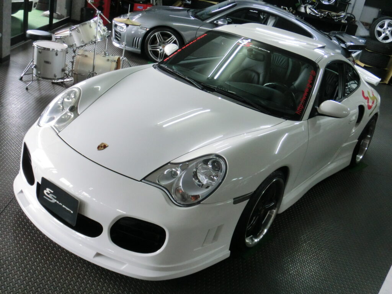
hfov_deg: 52.6
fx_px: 396
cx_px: 196
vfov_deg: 40.7
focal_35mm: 35
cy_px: 147
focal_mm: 6.1
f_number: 3.2
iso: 640
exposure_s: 1/60
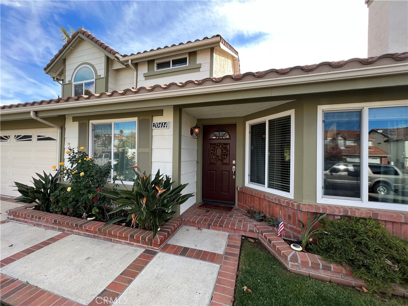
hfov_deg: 106.2
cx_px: 204
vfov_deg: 89.9
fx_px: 153
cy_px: 153
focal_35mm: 13
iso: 32
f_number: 1.8
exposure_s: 1/253
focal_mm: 1.57
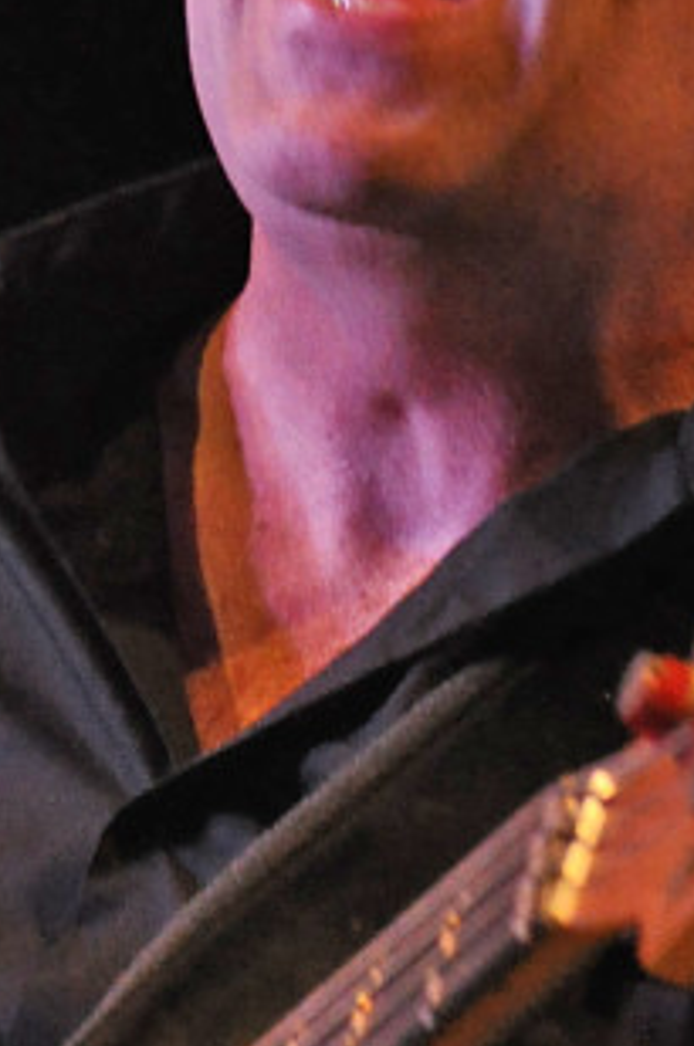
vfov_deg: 2.1
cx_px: 386
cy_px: -44
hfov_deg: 1.4
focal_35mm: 982
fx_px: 28502
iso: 1600
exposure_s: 1/80
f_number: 4.8
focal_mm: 135
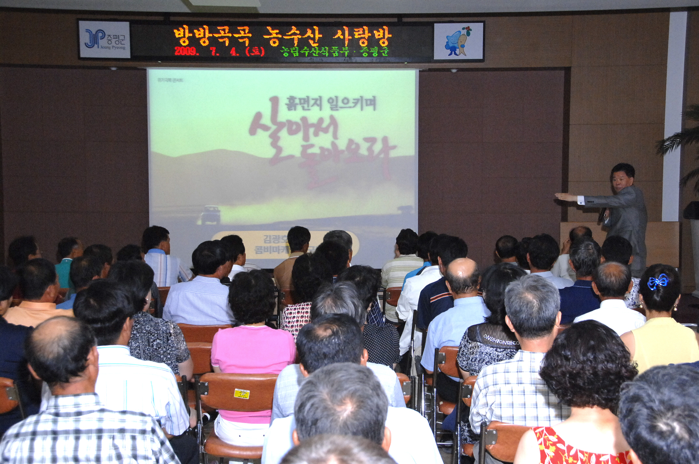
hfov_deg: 36.9
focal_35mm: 54
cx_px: 350
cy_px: 232
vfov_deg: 25.0
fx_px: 1047
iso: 800
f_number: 6.7
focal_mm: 36
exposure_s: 1/60
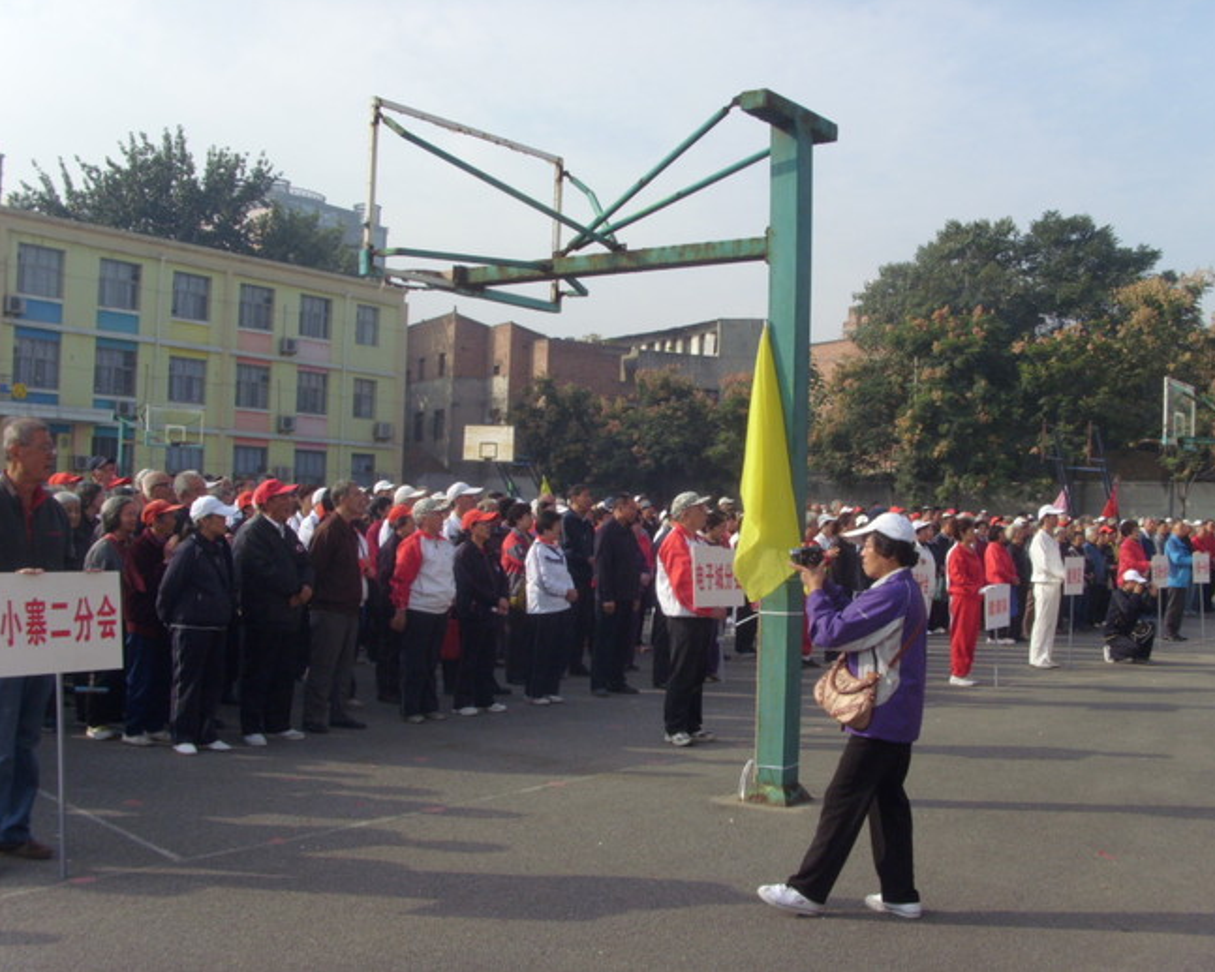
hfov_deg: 47.9
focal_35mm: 38
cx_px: 654
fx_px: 1367
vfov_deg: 39.2
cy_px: 481
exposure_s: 1/250
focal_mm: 6
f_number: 5.5
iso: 80
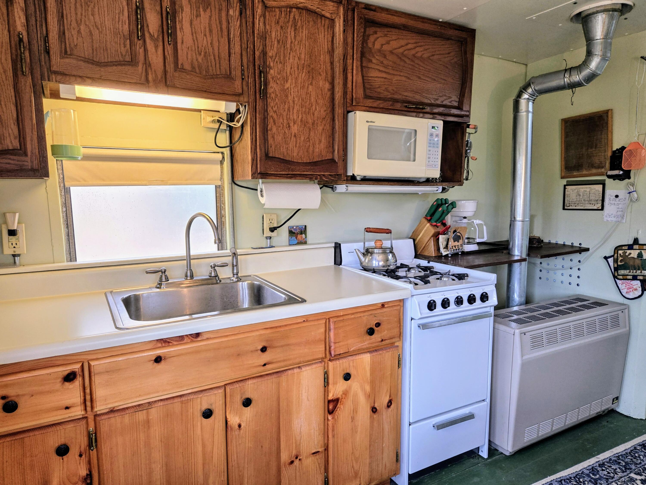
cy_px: 242
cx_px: 323
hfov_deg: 73.9
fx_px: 429
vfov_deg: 58.9
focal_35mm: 23
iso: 80
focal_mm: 5.4
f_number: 1.8
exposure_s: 1/120
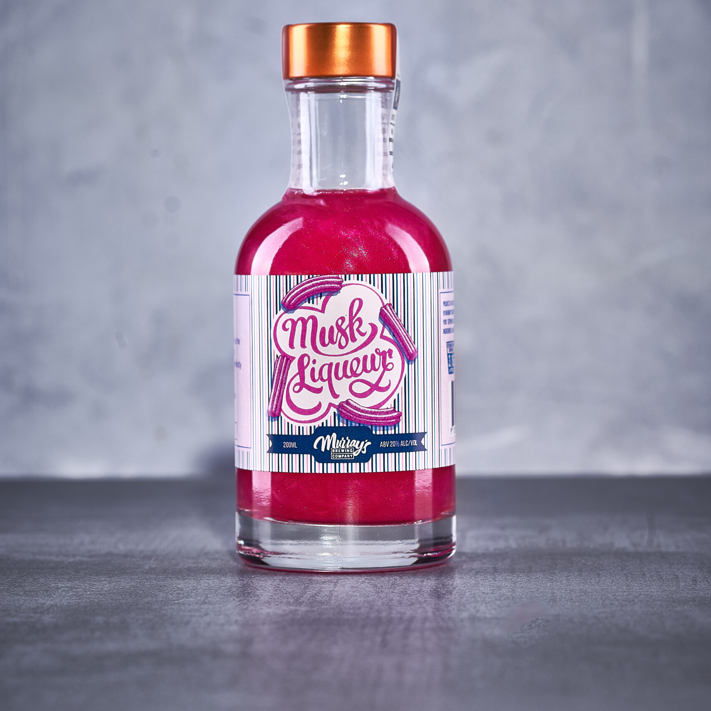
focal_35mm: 128
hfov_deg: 13.6
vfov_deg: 13.6
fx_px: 2974
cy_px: 229
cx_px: 356
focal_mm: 100
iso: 50
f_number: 6.3
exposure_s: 1/160
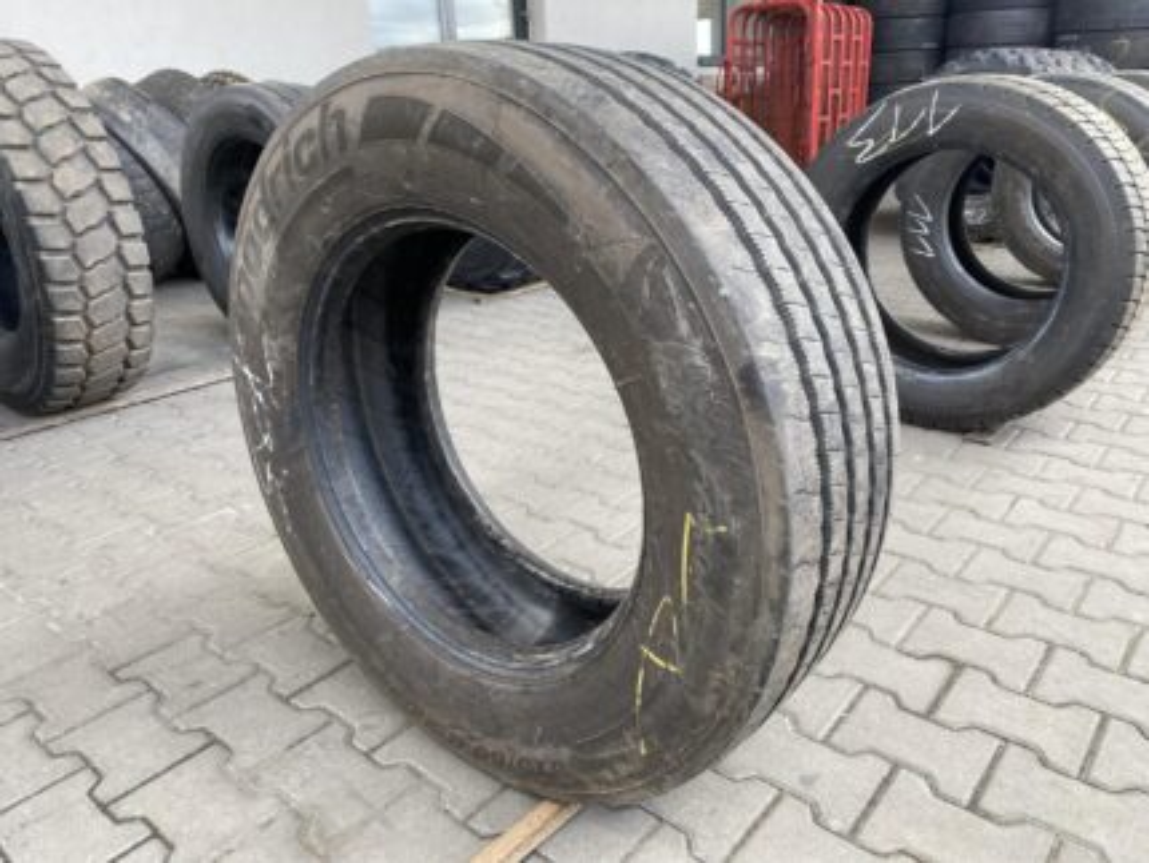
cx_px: 574
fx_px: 863
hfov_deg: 67.3
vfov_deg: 53.1
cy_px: 432
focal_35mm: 26
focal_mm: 4.25
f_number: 1.8
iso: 40
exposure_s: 1/122
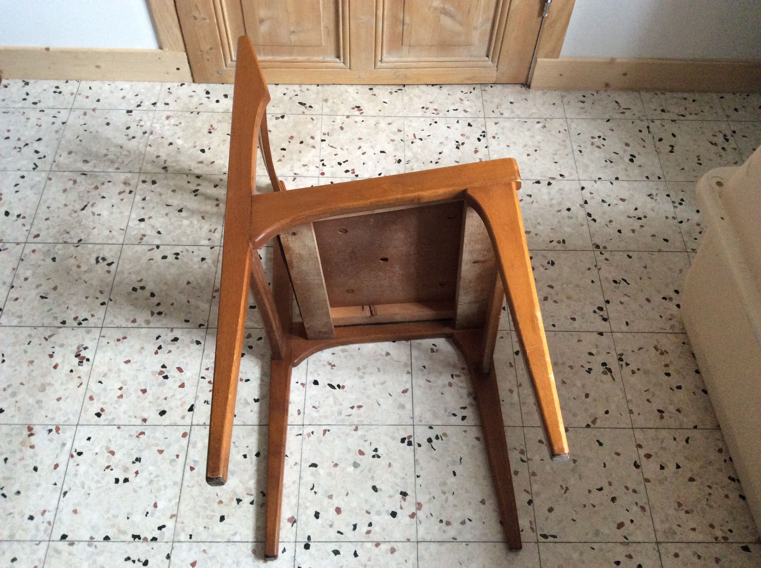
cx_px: 380
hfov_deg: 56.9
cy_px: 284
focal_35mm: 32
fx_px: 702
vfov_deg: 44.1
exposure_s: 1/25
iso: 200
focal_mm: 3.3
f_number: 2.4
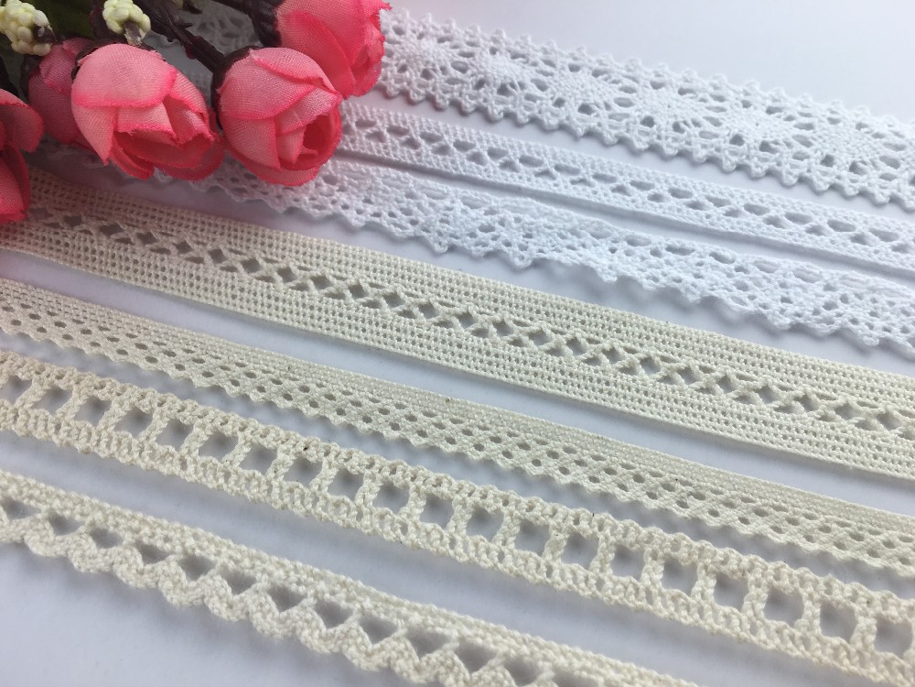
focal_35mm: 29
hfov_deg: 61.7
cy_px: 344
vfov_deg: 48.2
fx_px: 767
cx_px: 458
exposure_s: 1/122
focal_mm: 4.15
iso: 25
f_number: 2.2
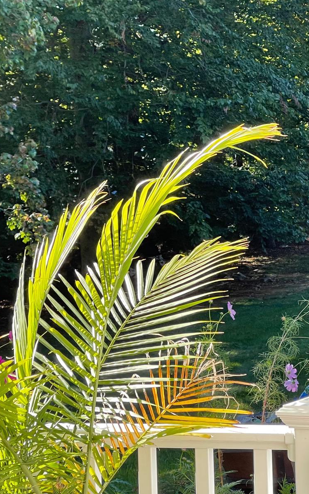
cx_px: 200
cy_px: 256
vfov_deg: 18.0
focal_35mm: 116
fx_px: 1563
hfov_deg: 11.3
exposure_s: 1/179
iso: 20
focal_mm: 7.5
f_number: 2.2
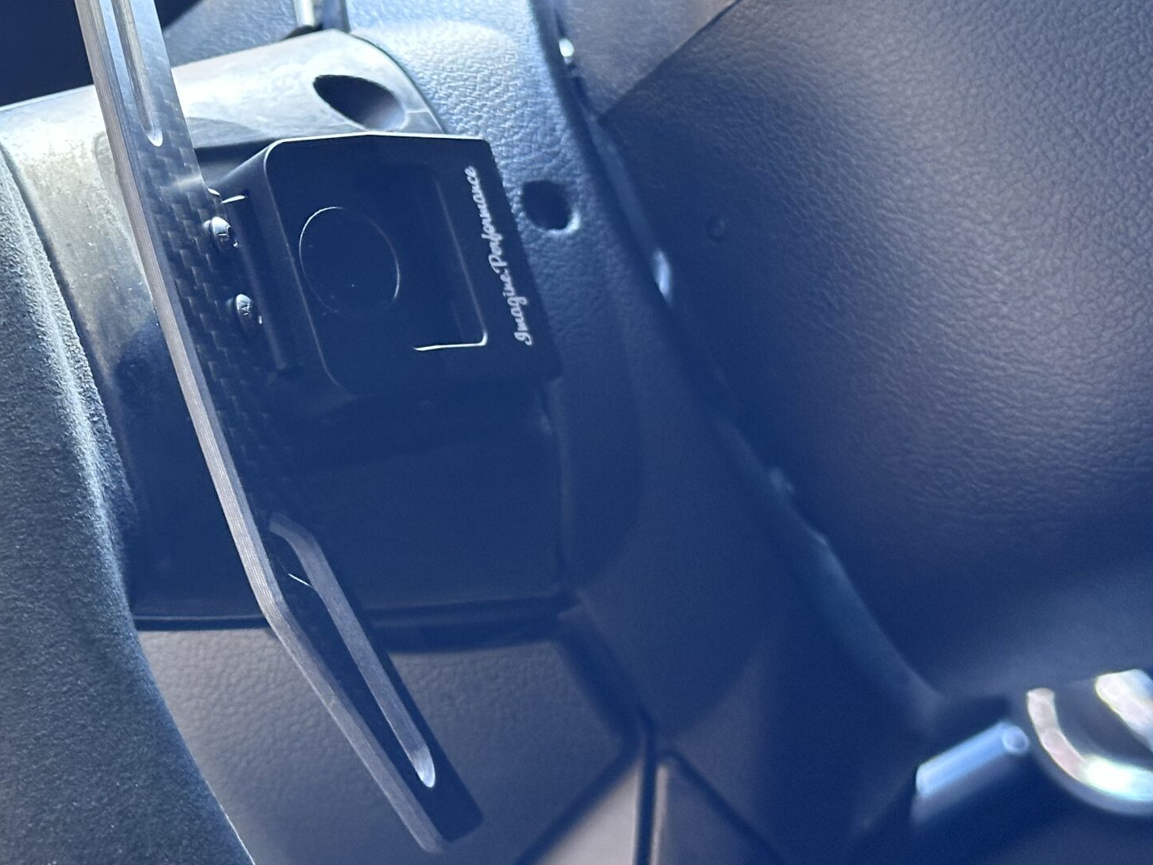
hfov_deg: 22.4
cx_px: 190
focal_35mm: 86
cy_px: 198
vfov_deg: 17.1
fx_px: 2865
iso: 250
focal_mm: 6.86
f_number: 1.78
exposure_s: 1/52
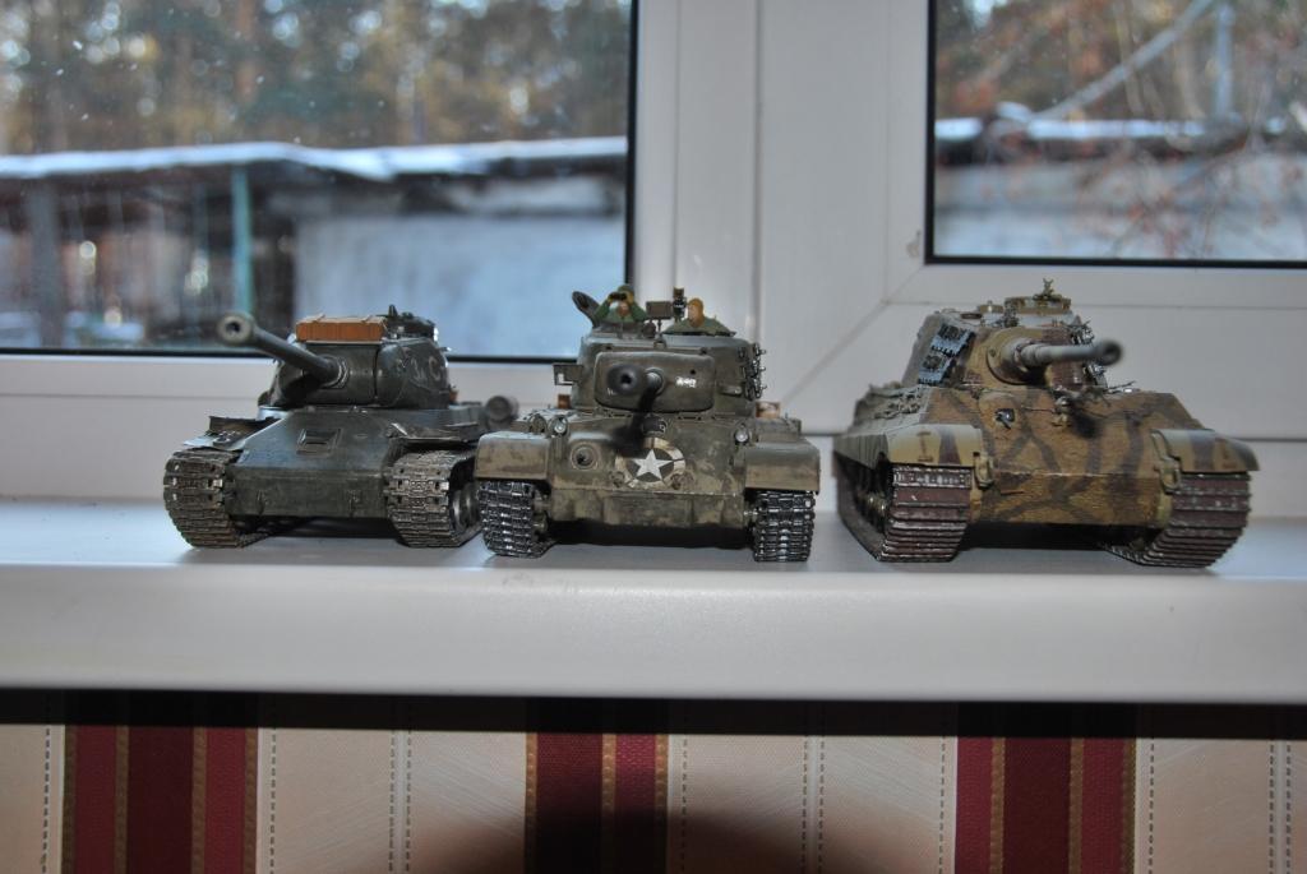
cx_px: 654
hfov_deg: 53.1
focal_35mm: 36
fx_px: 1308
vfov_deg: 37.0
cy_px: 437
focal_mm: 24
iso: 100
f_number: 4
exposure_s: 1/125
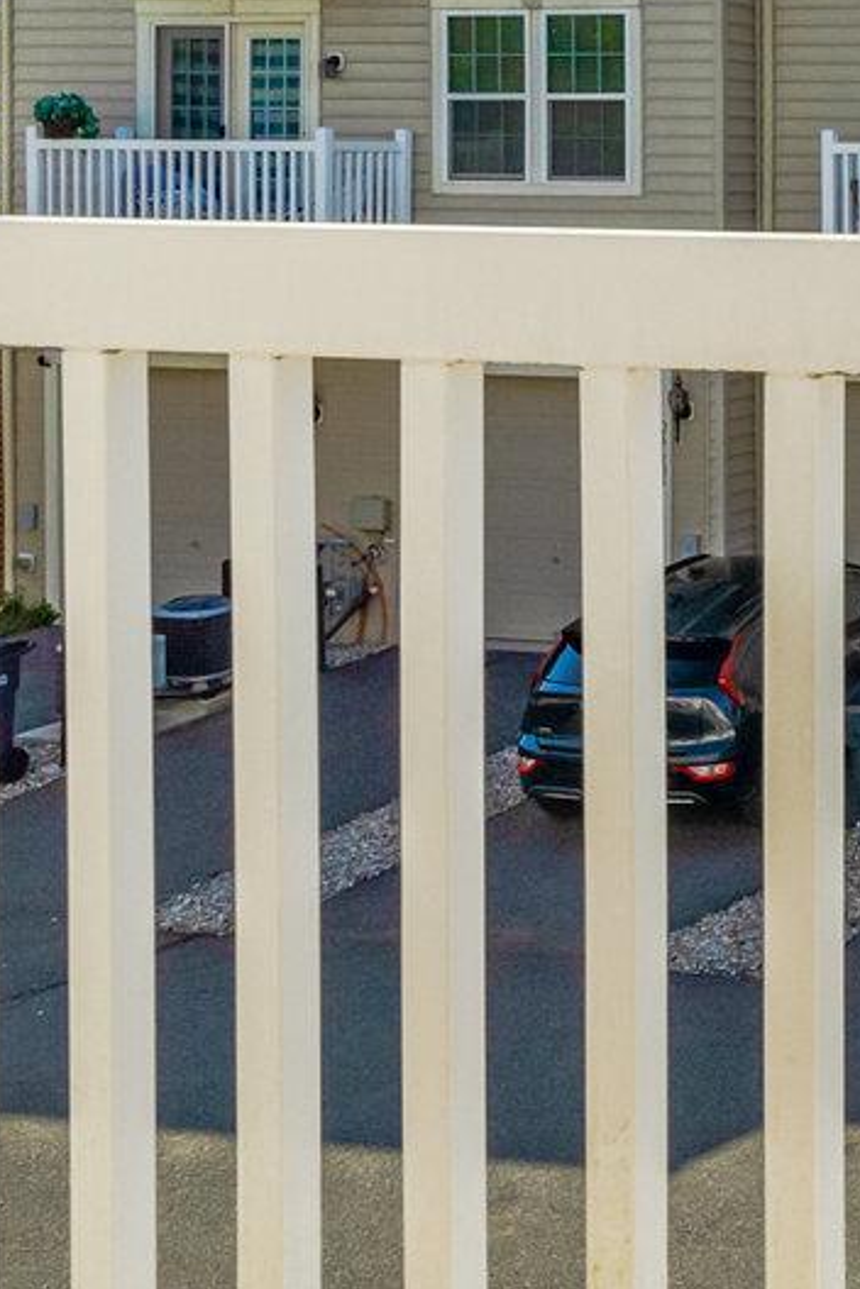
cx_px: 1456
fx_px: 2221
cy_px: 74
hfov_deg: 18.2
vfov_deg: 30.6
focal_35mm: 62
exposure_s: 1/2500
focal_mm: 16
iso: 1250
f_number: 7.1
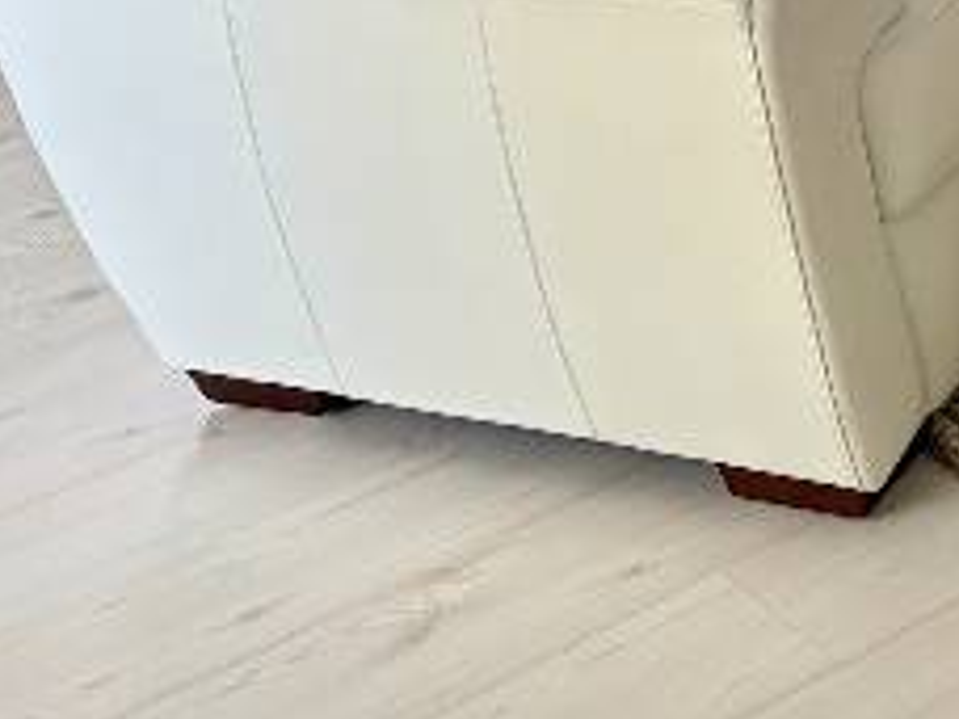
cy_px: -557
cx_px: 1443
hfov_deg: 18.0
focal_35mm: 97
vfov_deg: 13.7
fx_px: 2687
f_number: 1.6
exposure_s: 1/81
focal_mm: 5.96
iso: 125
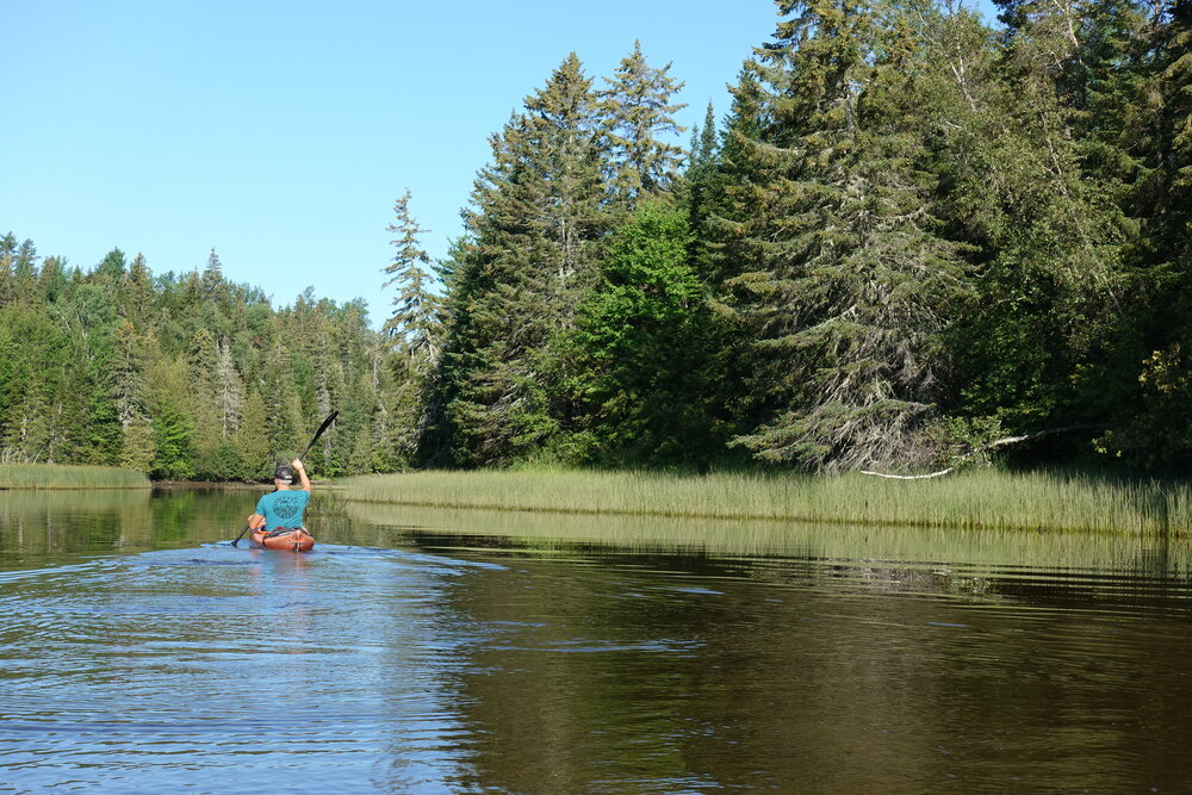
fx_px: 1821
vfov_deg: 24.6
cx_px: 596
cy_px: 398
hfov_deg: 36.2
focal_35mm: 55
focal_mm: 20.05
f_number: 5.6
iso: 125
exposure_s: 1/320
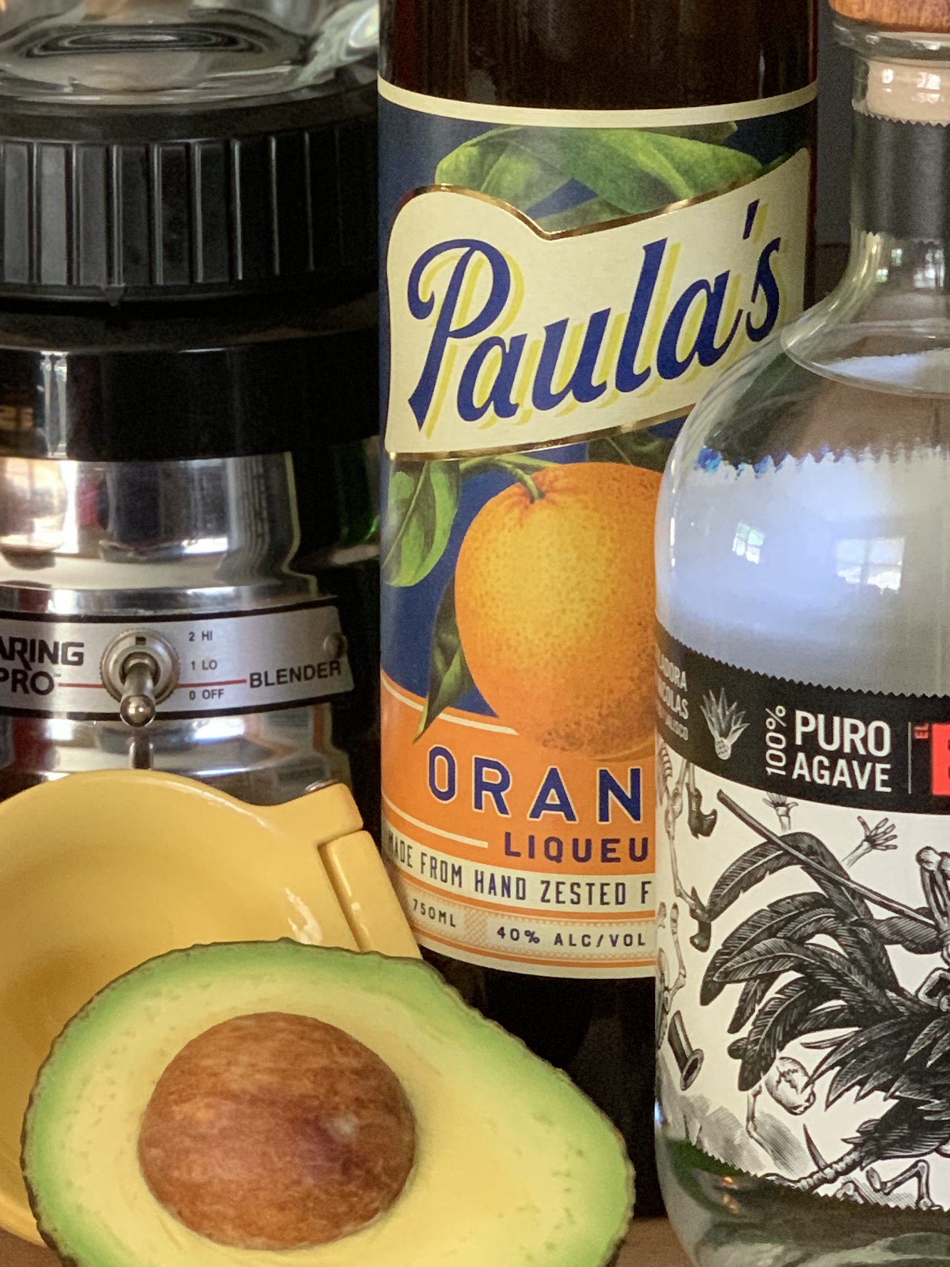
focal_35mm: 118
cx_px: 458
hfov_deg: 12.6
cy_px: 97
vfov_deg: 16.4
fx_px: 4317
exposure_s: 1/40
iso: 320
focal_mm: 6
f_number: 2.4
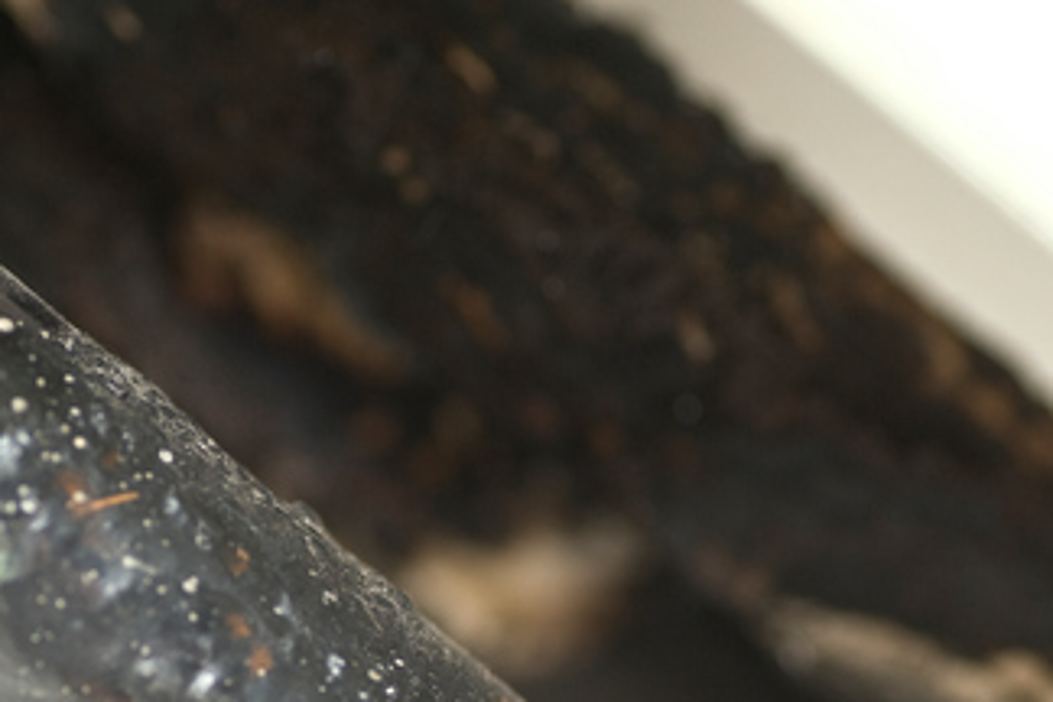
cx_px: 486
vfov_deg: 6.8
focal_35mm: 201
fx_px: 5879
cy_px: 705
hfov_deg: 10.2
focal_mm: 90
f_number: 5
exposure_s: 1/60
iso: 200
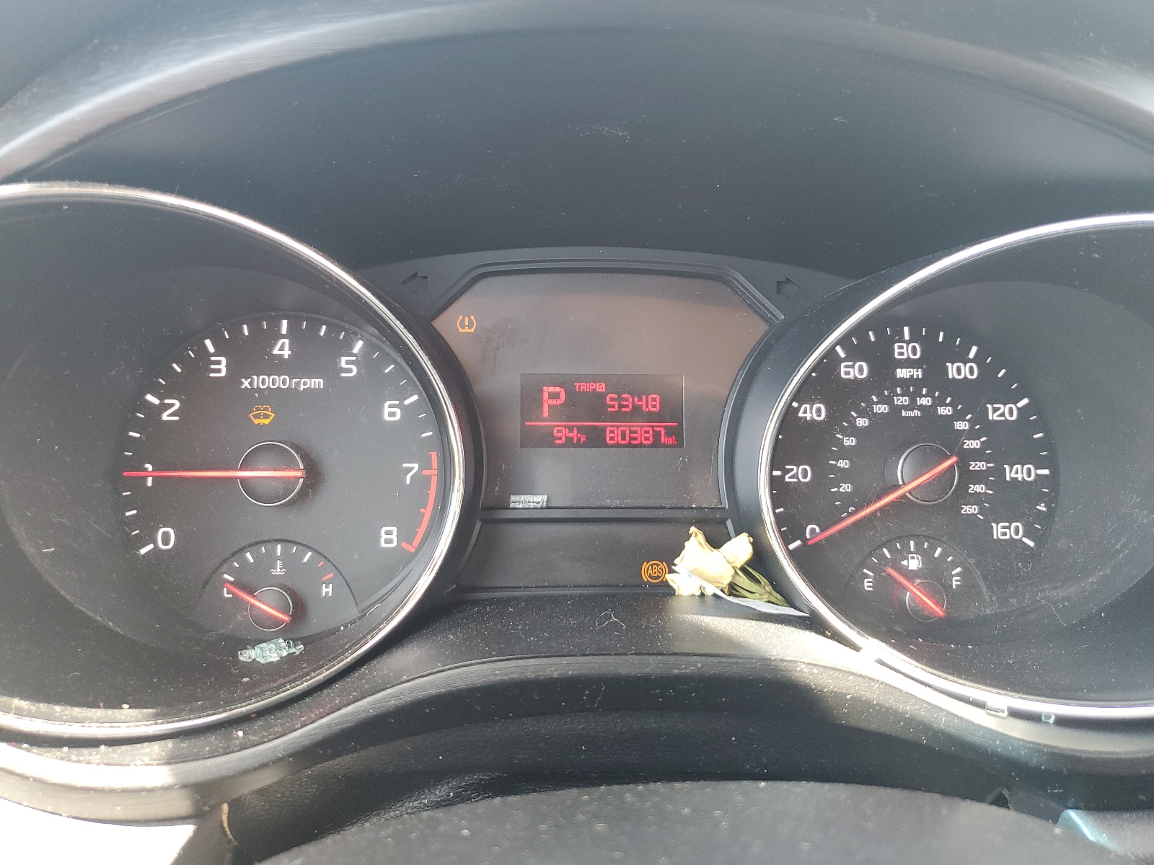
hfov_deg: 67.3
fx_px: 867
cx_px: 577
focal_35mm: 26
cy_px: 432
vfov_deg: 53.1
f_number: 1.5
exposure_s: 1/60.2
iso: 96
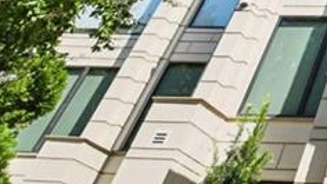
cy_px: -146
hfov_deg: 22.6
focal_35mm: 59
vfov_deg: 16.9
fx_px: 512
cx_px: 572
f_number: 8
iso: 100
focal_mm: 13
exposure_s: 1/40
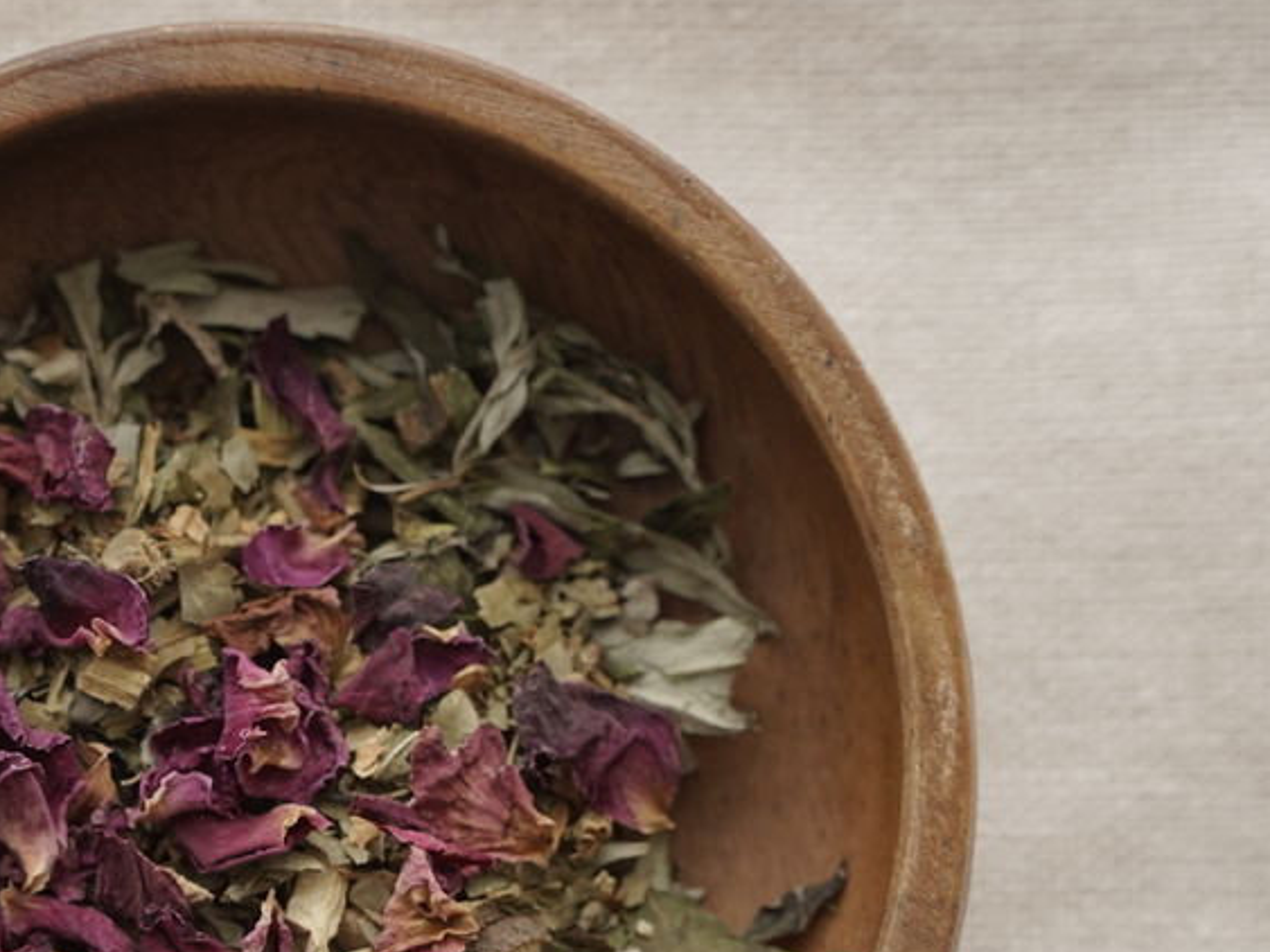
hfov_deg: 18.5
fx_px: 3851
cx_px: 248
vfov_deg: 14.0
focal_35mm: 105
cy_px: 770
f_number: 6.3
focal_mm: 48
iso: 500
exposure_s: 1/160
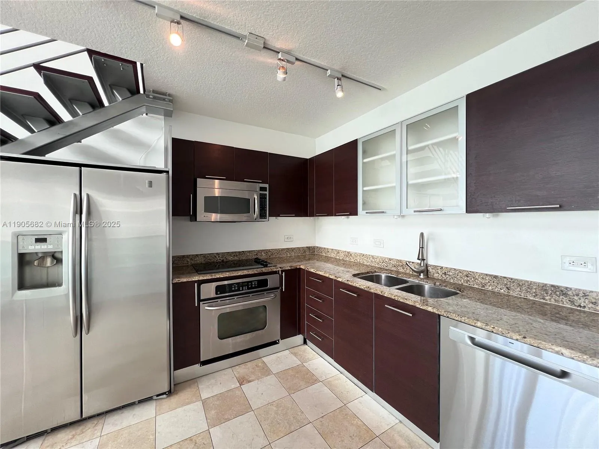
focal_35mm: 13
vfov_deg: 89.9
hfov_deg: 106.2
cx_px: 300
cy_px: 224
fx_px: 225
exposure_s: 1/120
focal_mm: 1.57
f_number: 1.8
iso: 64
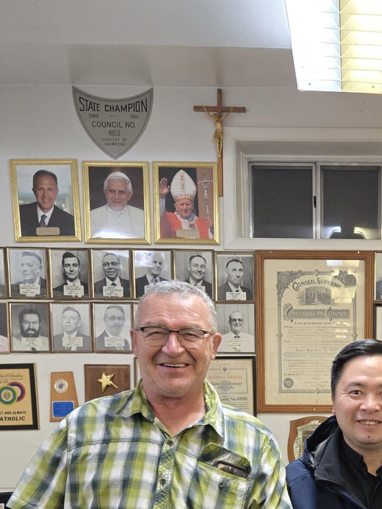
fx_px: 662
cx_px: 358
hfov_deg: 30.5
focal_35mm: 45
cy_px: 434
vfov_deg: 39.7
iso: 400
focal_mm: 5.4
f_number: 1.8
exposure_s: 1/120
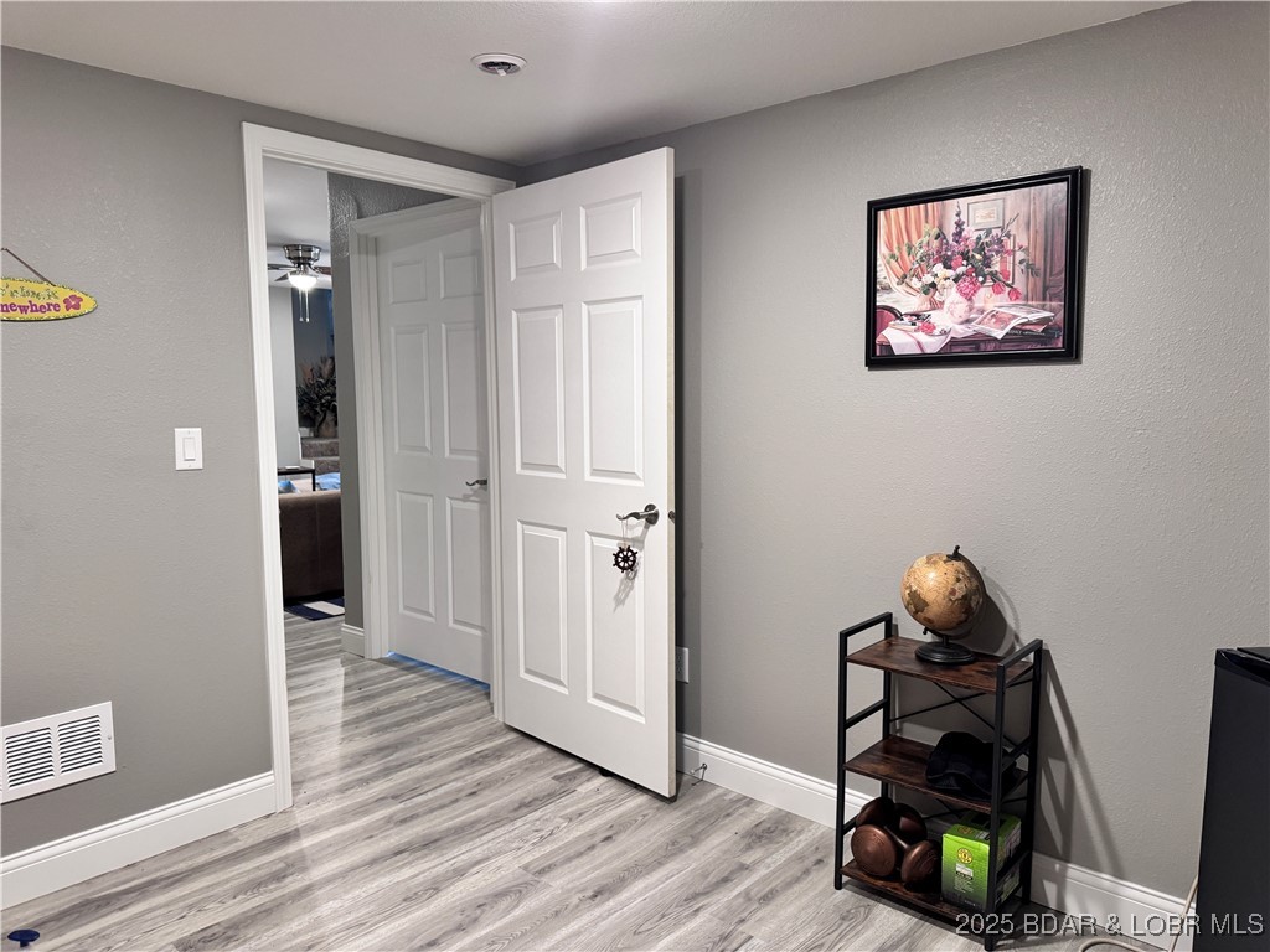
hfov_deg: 71.6
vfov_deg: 56.8
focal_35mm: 24
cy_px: 476
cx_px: 635
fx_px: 881
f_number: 1.78
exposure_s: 1/60
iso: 320
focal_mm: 6.76
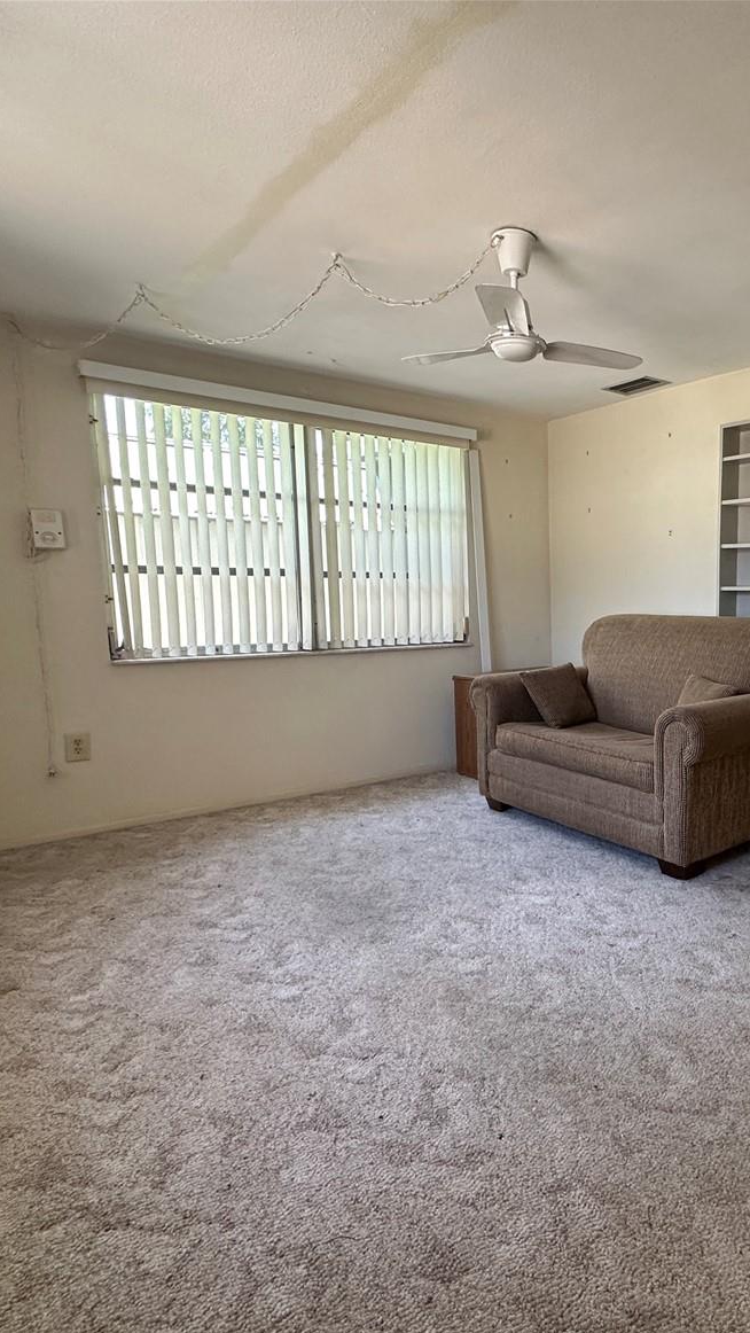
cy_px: 687
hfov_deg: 49.2
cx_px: 640
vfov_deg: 83.8
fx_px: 742
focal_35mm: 21
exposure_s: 1/120
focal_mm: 2.22
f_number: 2.2
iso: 250
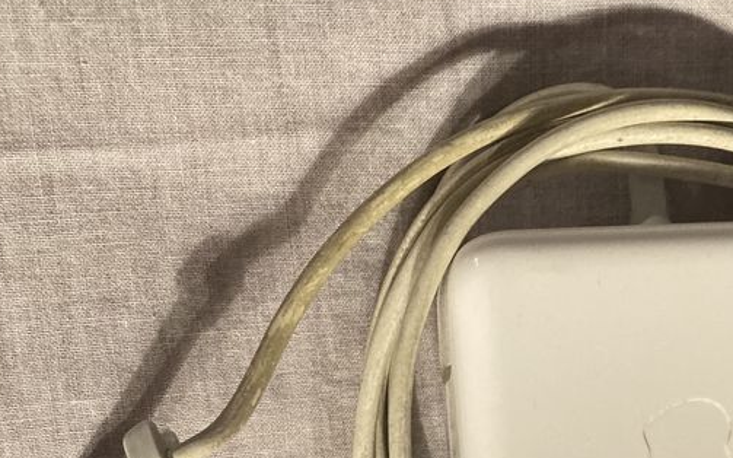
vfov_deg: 21.0
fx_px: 1178
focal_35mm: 59
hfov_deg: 34.0
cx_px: 525
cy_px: 497
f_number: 1.8
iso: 320
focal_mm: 3.99
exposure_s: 1/50
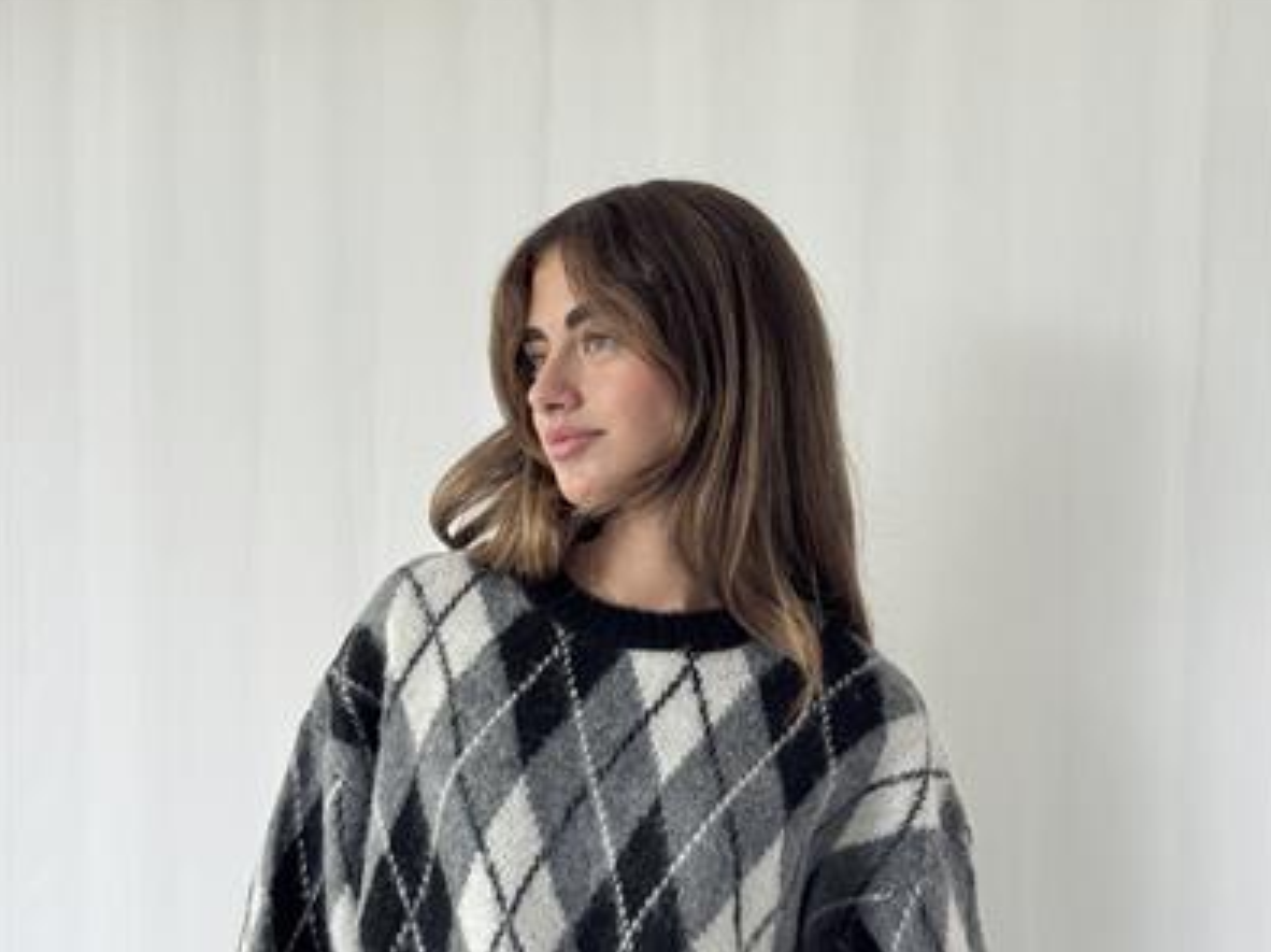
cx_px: 642
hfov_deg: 29.8
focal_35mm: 65
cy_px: 837
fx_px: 2385
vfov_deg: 22.1
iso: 100
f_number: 1.78
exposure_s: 1/121
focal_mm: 6.76
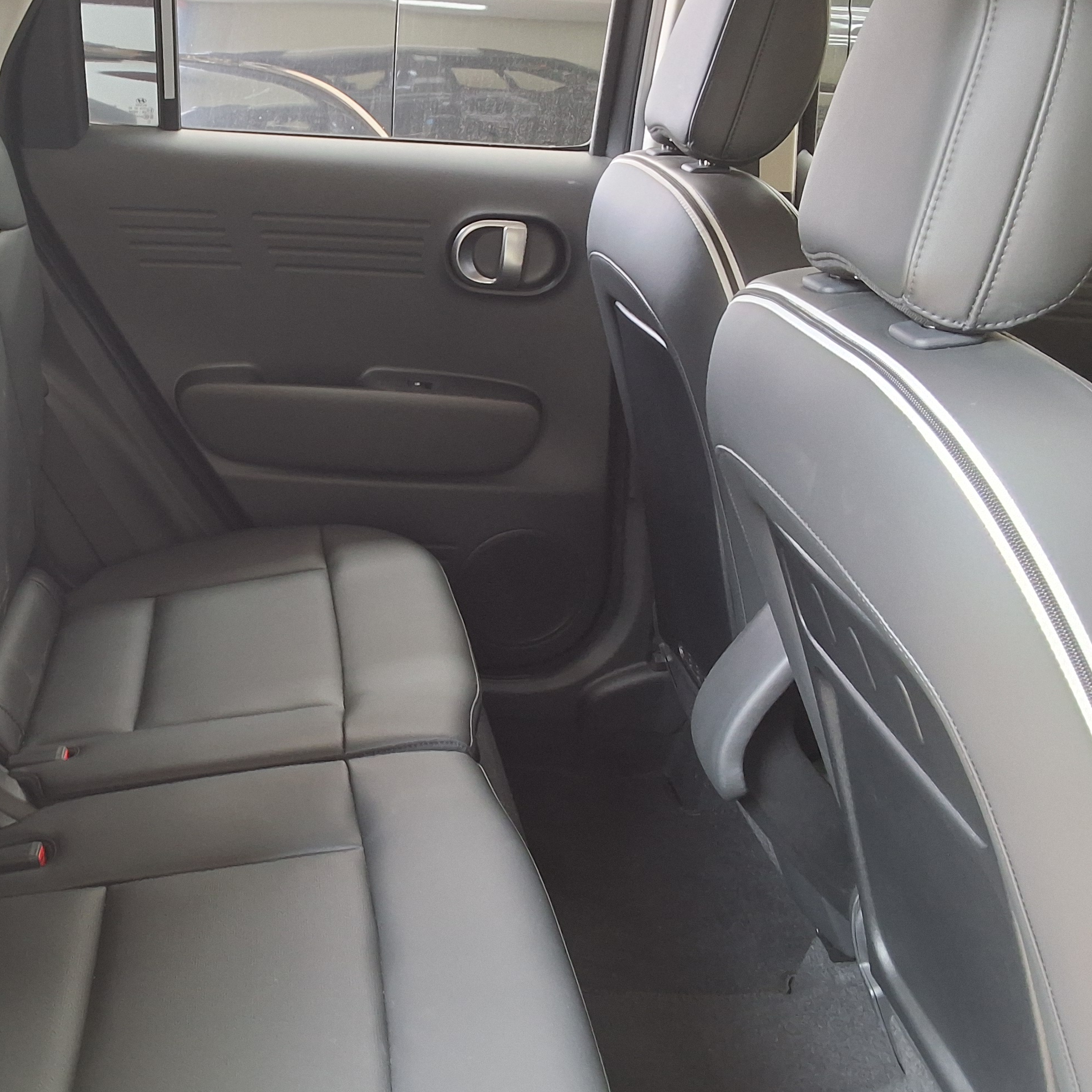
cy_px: 443
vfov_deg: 40.8
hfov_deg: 39.6
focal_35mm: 41
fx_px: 1463
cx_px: 245
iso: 100
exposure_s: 1/40
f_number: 1.9
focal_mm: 2.91
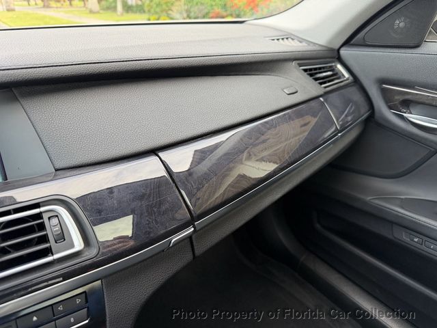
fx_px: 303
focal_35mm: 24
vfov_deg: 56.8
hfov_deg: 71.6
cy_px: 164
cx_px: 218
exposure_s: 1/121
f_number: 1.78
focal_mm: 6.76
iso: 200
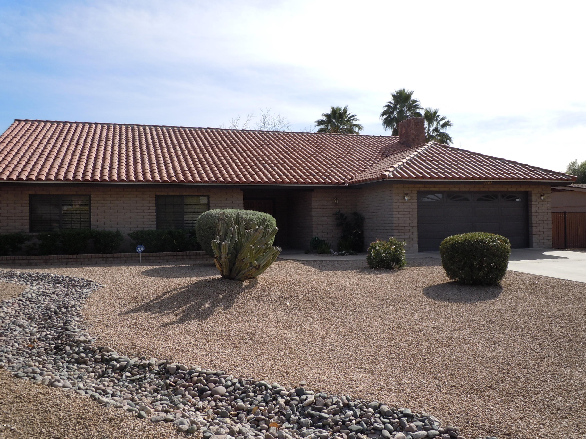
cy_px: 220
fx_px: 474
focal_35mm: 28
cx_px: 293
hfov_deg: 63.4
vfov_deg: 49.7
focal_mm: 5
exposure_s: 1/800
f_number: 3.7
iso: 100
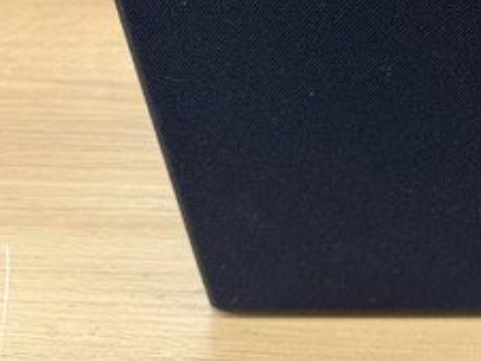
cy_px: 4
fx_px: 890
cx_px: 629
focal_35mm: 64
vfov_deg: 22.1
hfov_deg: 25.8
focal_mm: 6.76
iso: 160
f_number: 1.78
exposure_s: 1/60
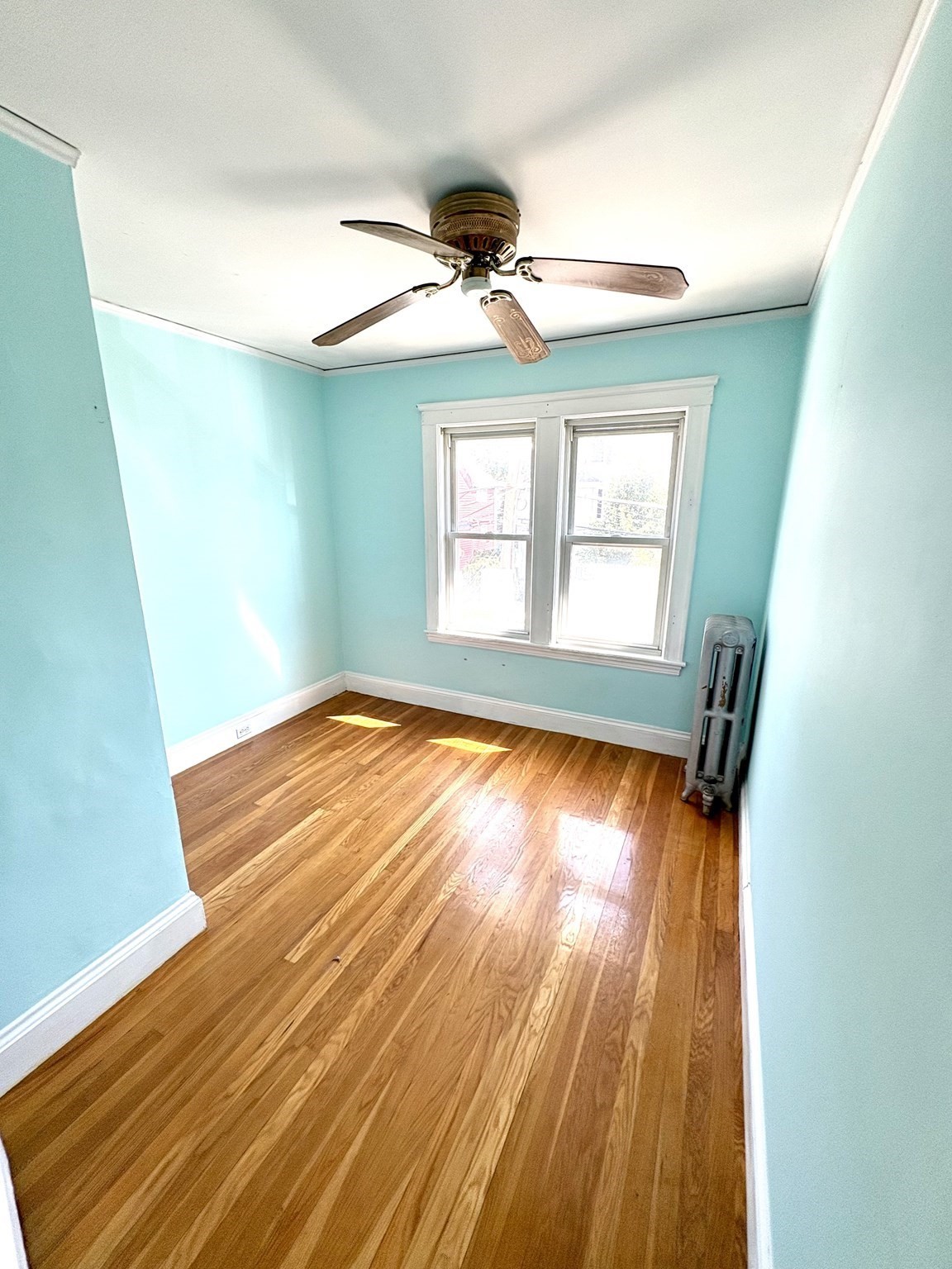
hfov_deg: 85.7
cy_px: 634
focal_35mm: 14
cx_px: 476
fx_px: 513
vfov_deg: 102.1
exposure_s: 1/133
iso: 64
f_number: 2.2
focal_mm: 2.22
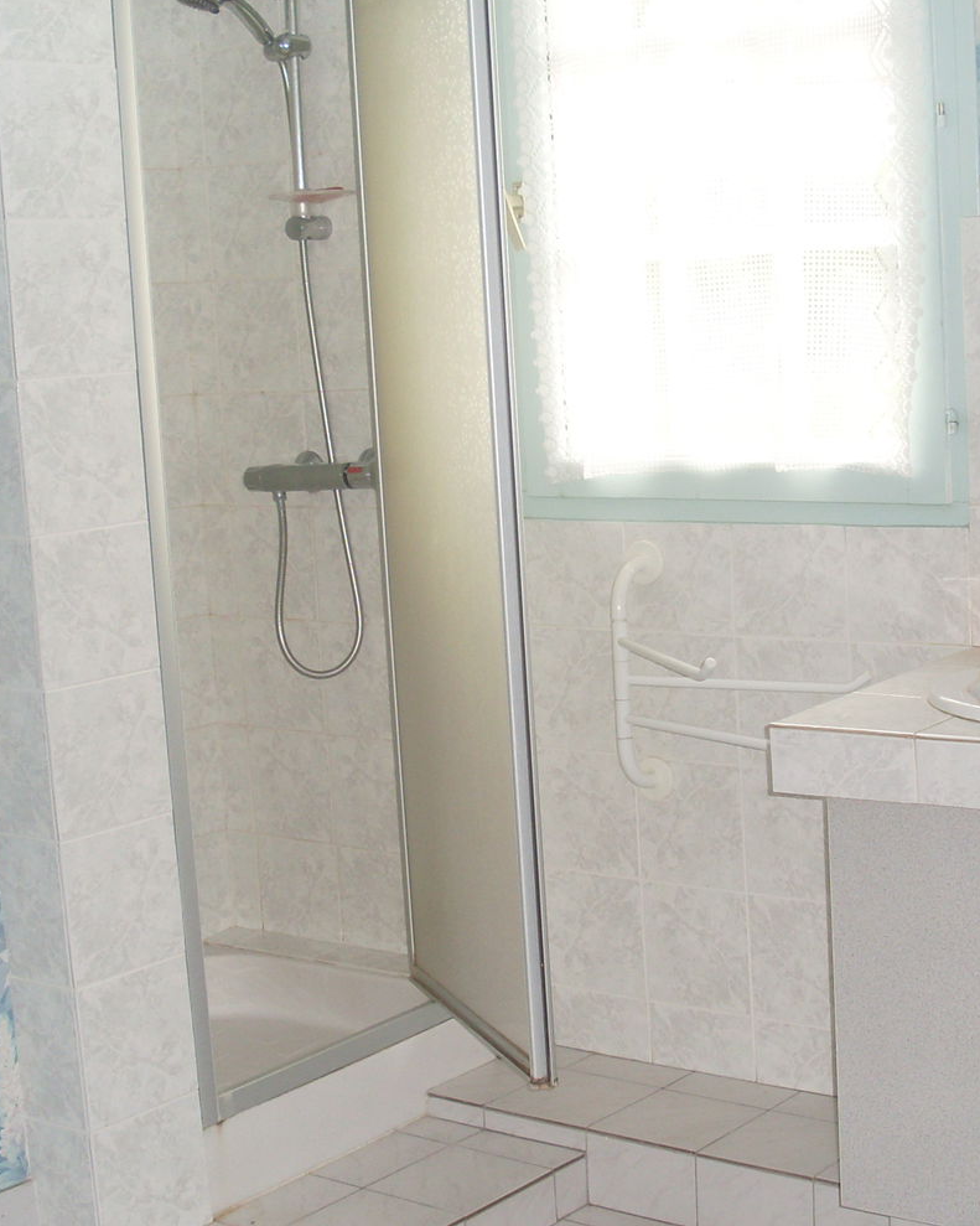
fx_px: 2176
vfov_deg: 31.4
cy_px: 651
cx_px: 665
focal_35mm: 60
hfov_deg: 25.2
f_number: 3
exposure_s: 1/45
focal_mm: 6.3
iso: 100
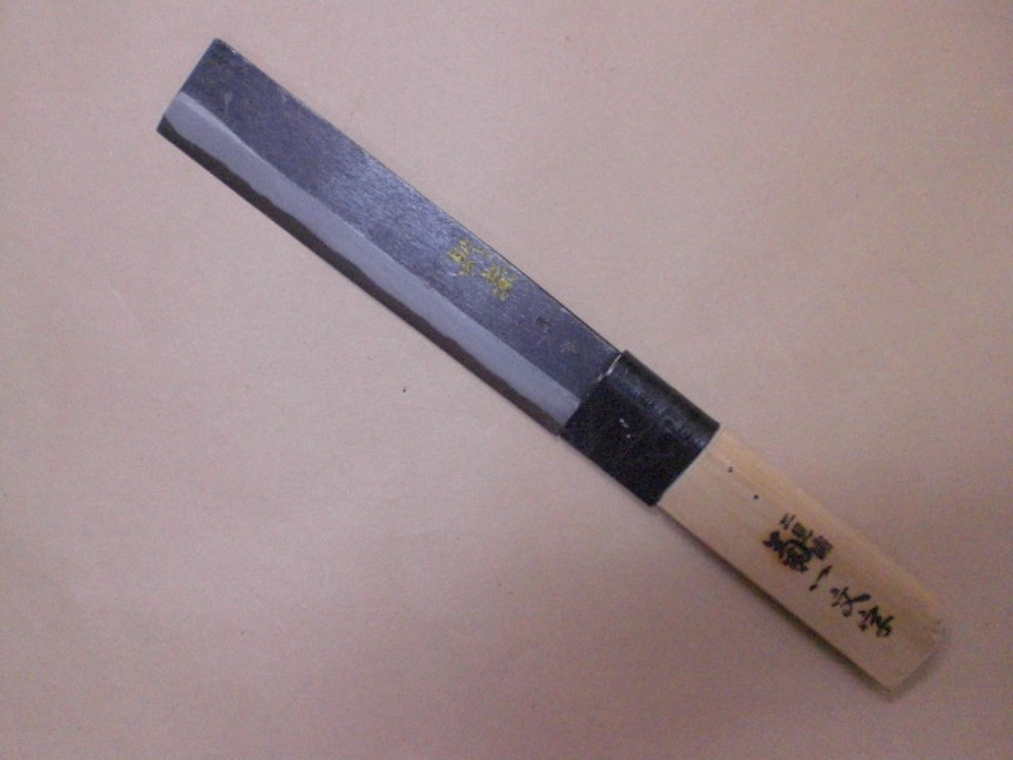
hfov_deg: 49.0
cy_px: 380
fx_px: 1112
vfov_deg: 37.7
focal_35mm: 38
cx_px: 506
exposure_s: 1/60
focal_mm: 6.3
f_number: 3.1
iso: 800
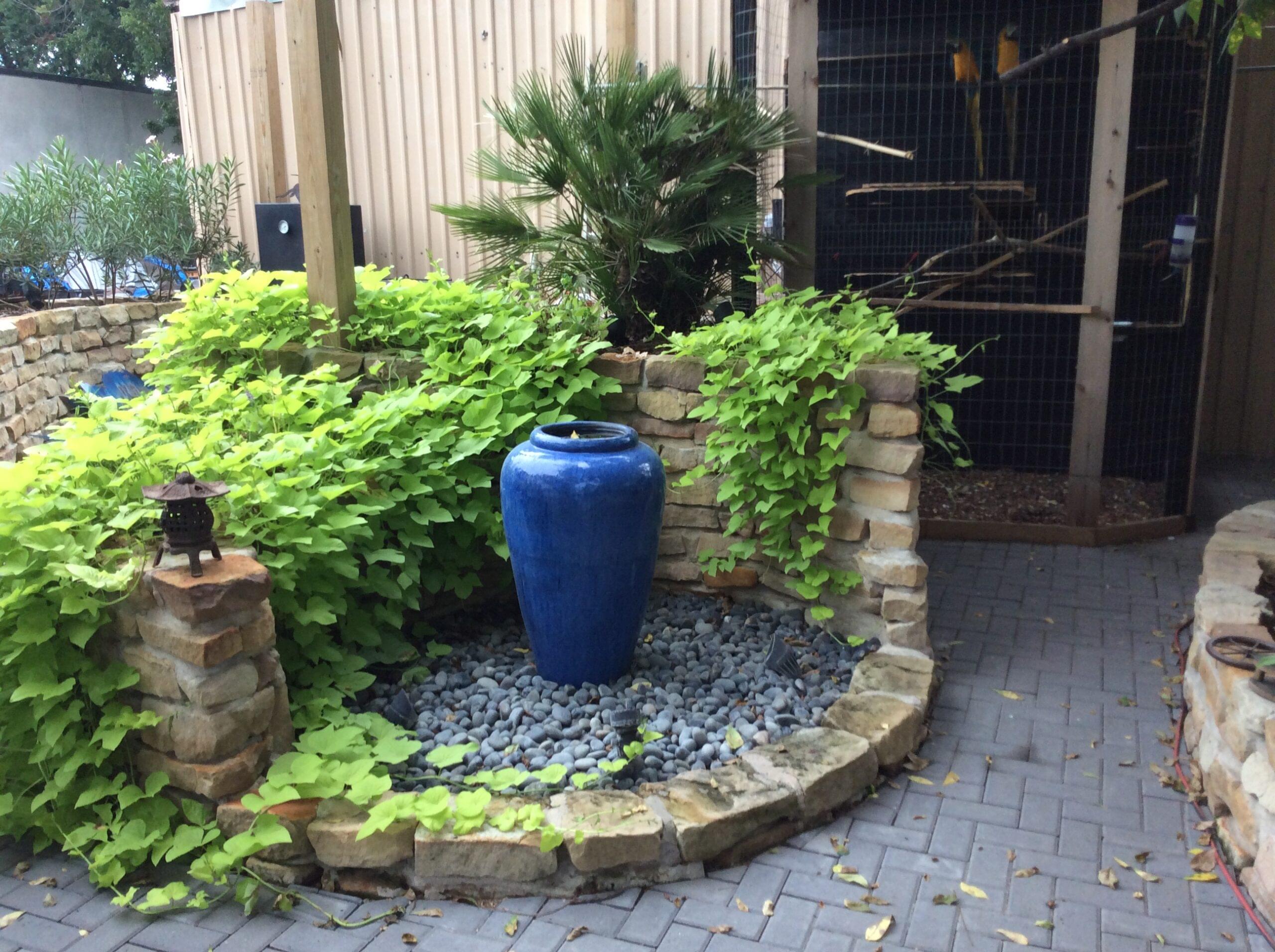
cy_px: 476
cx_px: 638
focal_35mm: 32
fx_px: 1177
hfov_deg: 56.9
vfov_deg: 44.1
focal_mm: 3.3
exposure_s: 1/120
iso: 50
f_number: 2.4
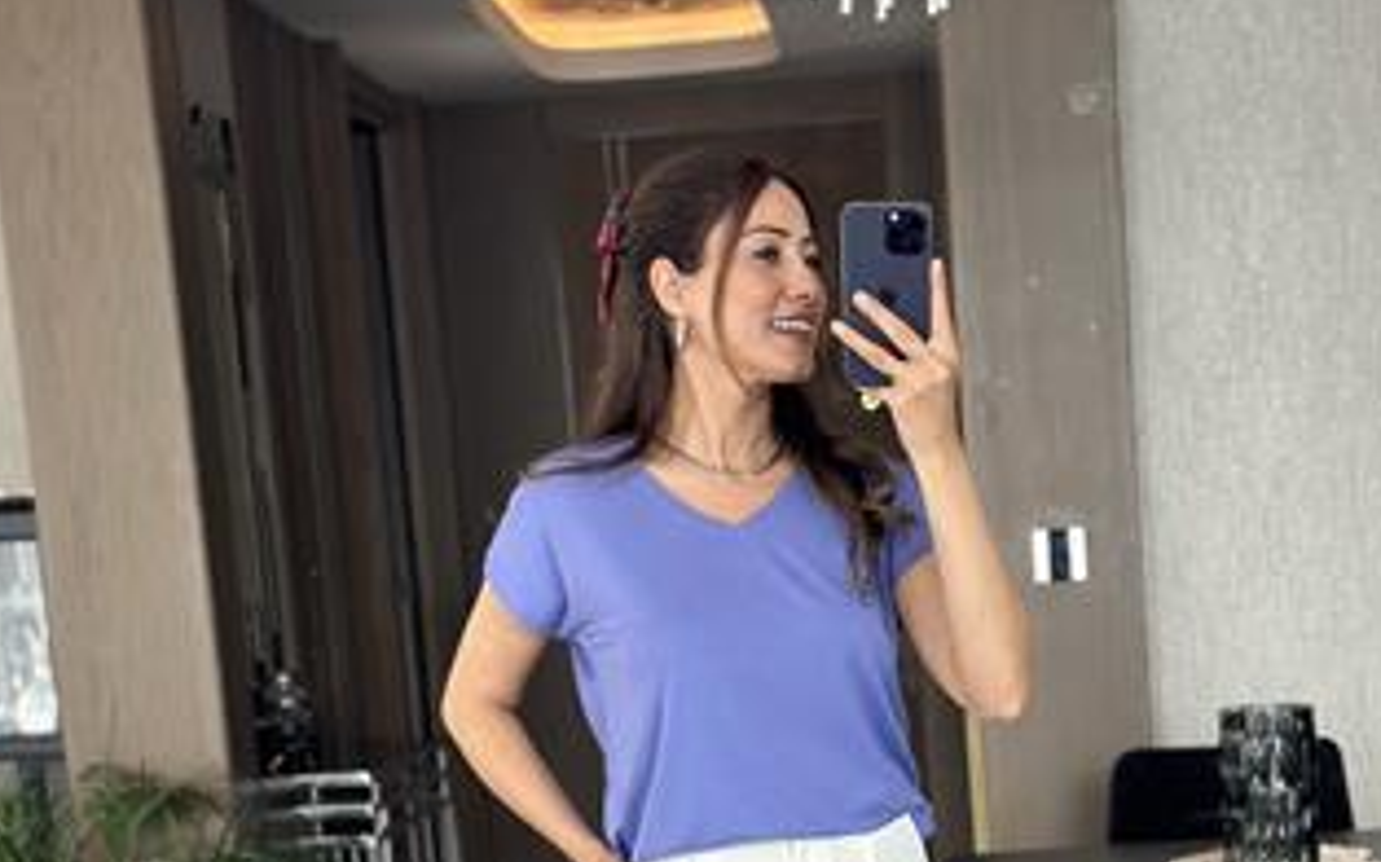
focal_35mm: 82
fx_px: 3085
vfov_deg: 15.4
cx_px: 765
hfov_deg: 25.2
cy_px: 1020
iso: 125
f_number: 1.78
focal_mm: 6.86
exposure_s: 1/134
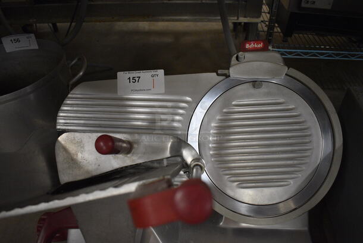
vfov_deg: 48.0
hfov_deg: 67.3
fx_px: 273
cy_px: 122
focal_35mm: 27
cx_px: 182
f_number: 3.5
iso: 3200
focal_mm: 18
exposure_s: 1/125
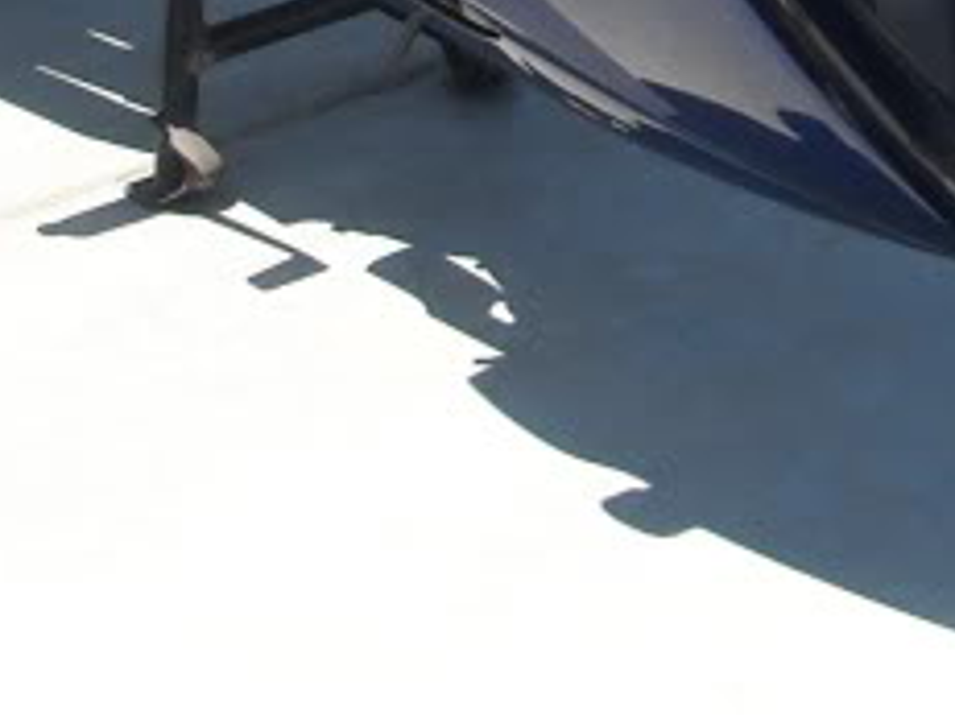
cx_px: 513
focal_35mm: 195
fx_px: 5377
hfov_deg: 10.1
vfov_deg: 7.4
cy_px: -641
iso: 64
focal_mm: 7.1
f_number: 6.1
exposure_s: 1/135
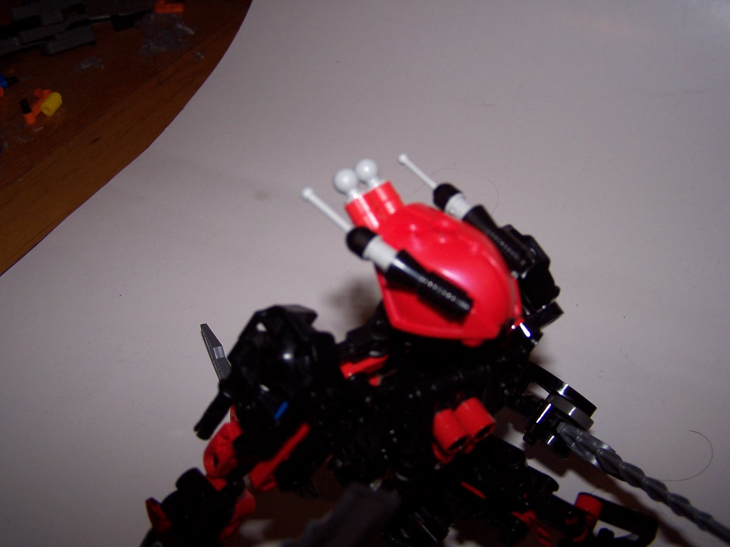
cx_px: 365
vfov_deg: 37.7
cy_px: 274
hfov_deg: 49.0
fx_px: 801
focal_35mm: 38
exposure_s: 1/60
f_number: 2.8
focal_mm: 6.3
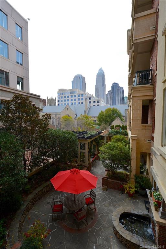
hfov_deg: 77.4
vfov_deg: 100.4
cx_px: 83
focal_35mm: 15
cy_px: 124
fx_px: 104
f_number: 8
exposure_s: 1/60
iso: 100
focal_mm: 10
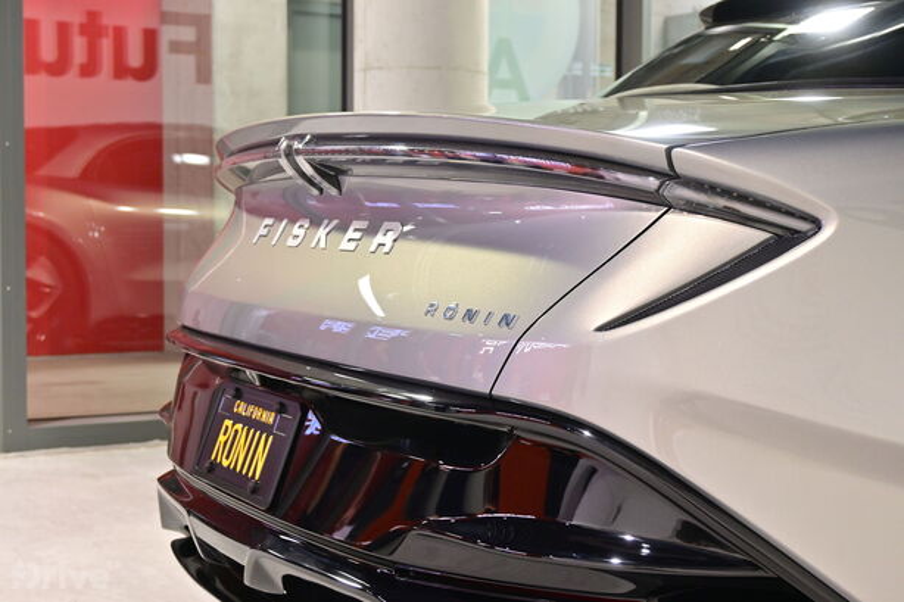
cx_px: 452
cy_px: 301
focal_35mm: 56
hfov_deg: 35.9
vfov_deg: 24.4
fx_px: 1393
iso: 800
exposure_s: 1/30
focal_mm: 37
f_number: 5.6
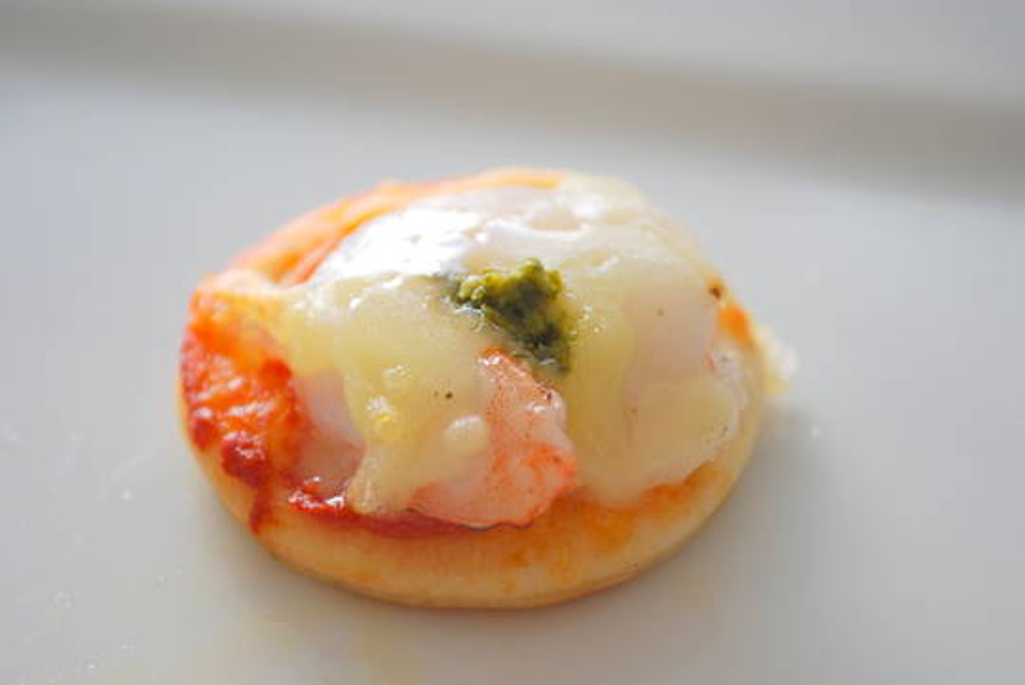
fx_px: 2137
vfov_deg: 18.2
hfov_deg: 27.0
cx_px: 512
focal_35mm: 75
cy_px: 342
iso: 200
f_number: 6.3
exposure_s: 1/60
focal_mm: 50
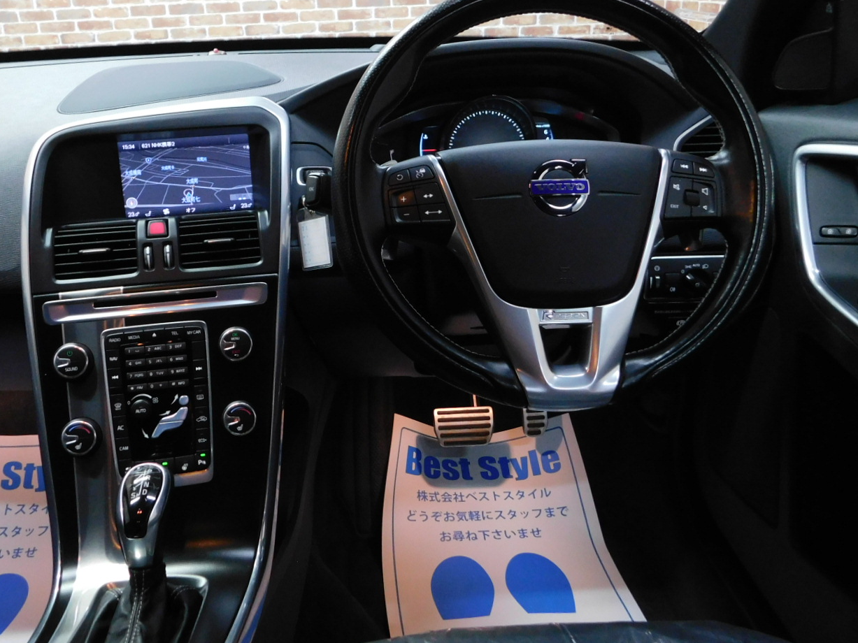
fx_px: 744
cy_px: 281
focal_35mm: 30
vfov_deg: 46.7
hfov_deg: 59.7
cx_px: 363
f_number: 3
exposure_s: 1/15
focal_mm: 4
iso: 400
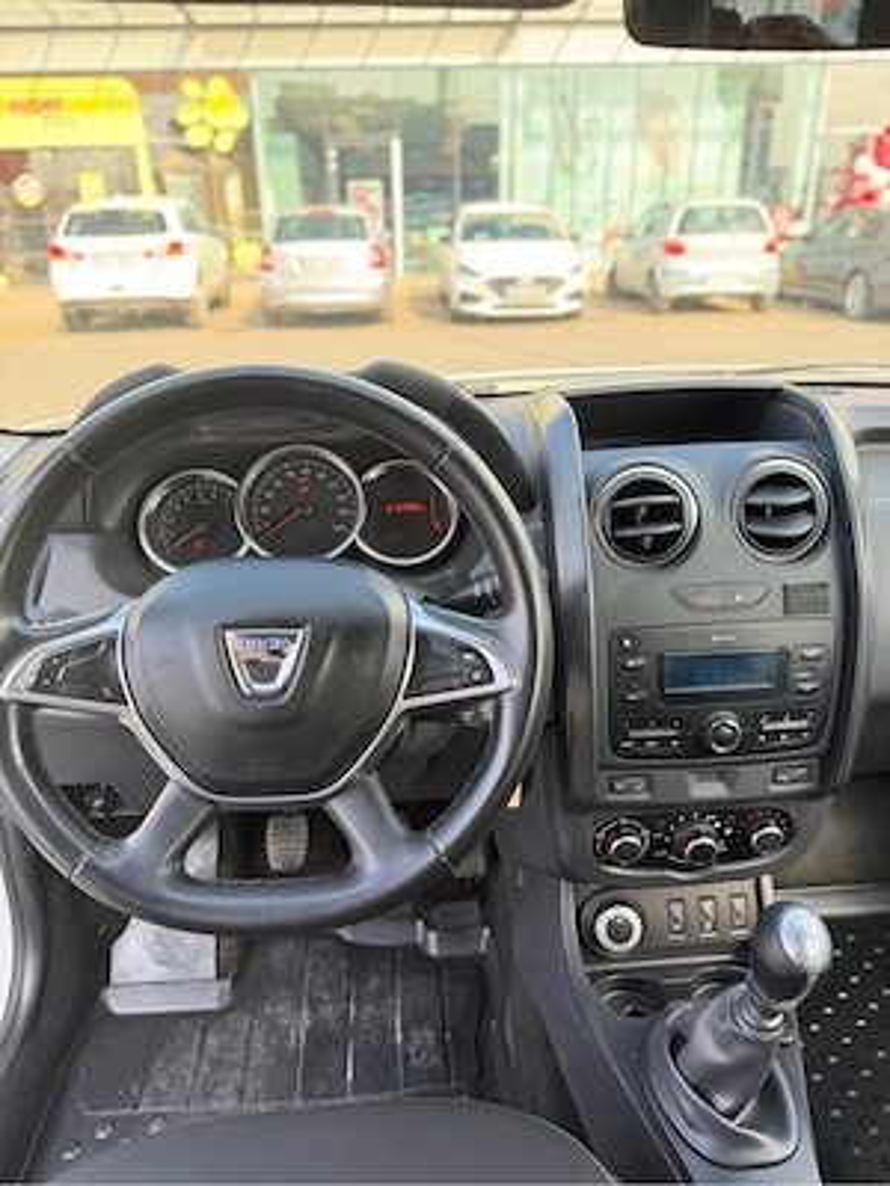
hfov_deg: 56.8
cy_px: 593
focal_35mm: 24
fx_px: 823
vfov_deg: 71.6
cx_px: 445
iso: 200
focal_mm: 6.76
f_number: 1.78
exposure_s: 1/168
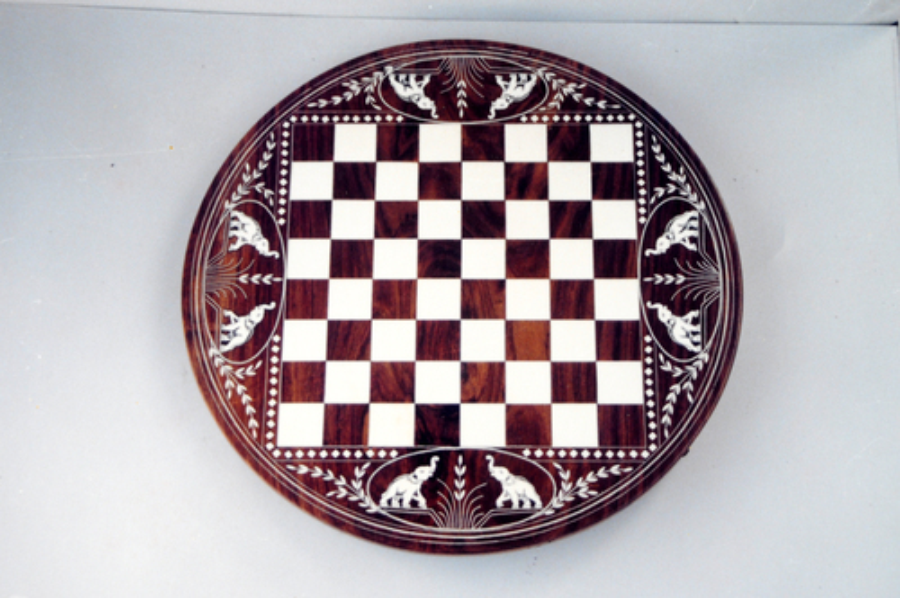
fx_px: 3670
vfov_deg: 9.3
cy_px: 299
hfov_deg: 14.0
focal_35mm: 147
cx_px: 450
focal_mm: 98
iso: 200
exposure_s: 1/100
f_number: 14
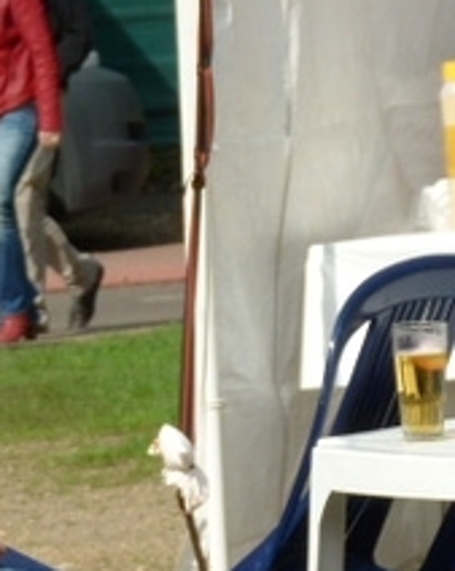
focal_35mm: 509
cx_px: -283
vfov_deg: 3.8
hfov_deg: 3.0
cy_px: 603
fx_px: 8586
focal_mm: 33.1
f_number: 4
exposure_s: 1/800
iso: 100
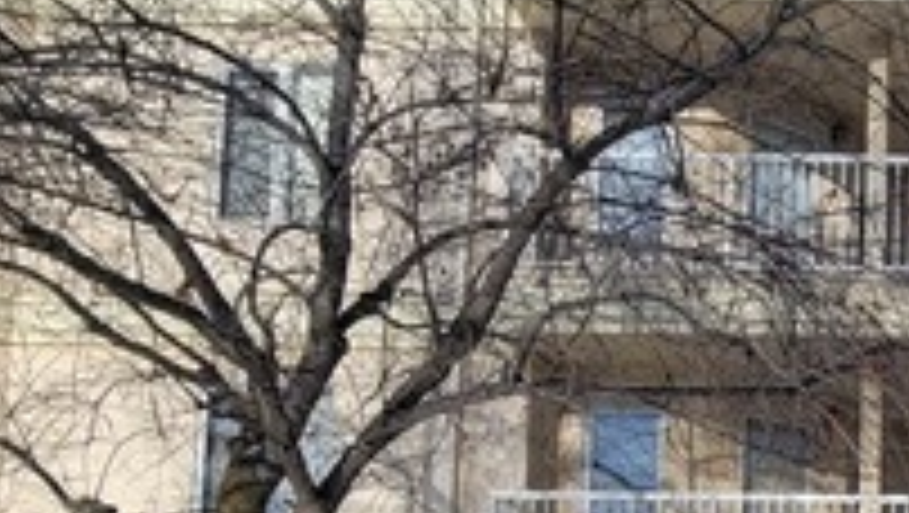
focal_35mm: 56
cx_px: 1116
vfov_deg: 20.1
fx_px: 1351
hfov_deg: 30.8
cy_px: 630
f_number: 2.2
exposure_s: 1/2099
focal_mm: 2.2
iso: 50
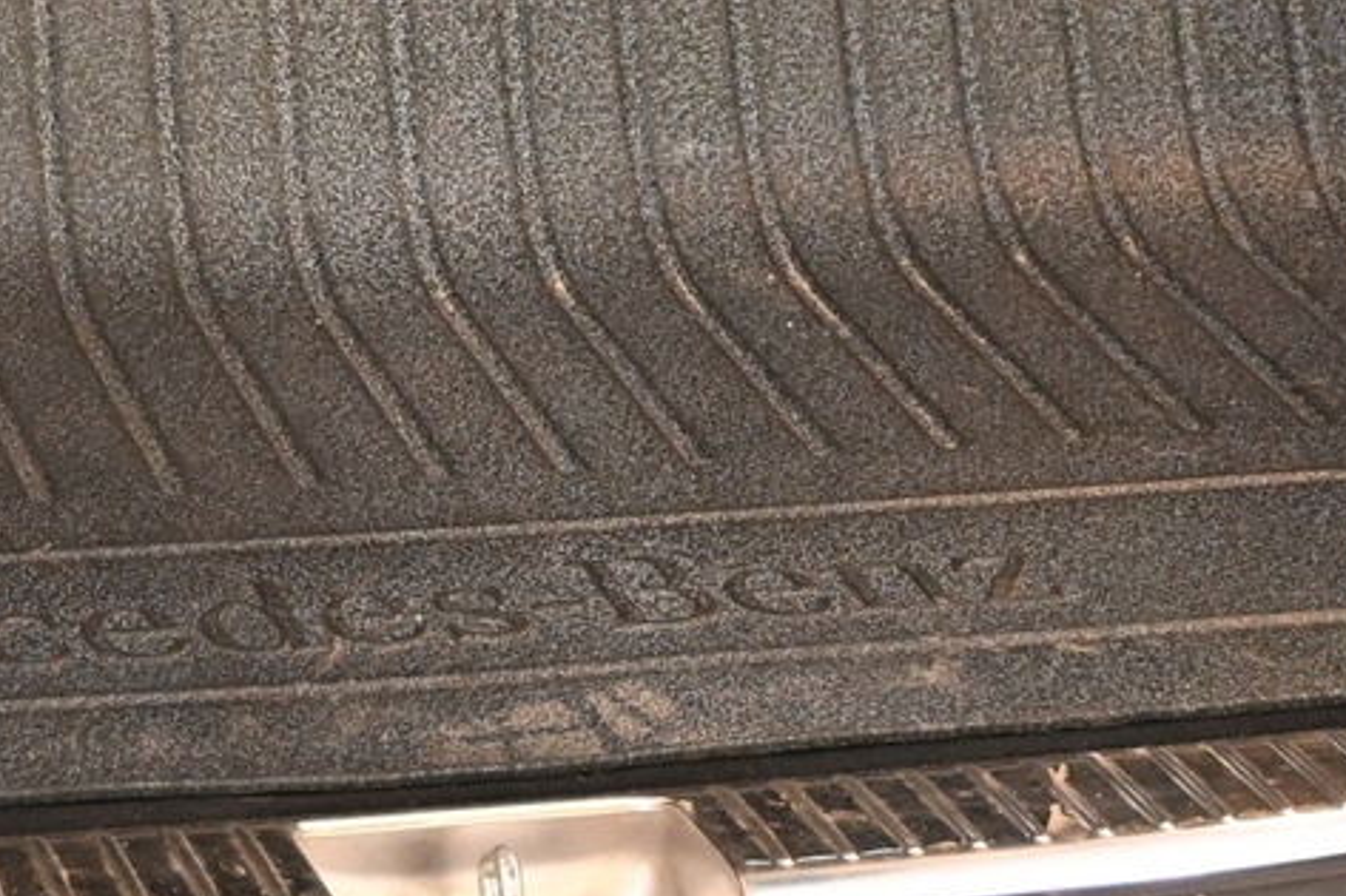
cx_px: 273
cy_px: -449
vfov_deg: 9.3
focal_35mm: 144
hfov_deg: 14.2
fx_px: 5382
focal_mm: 28
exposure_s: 1/50
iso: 3600
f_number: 4.5
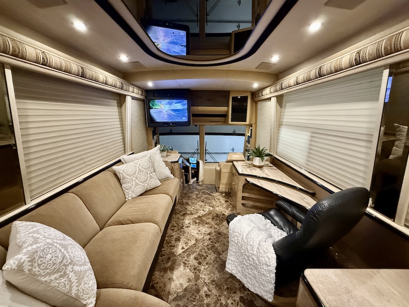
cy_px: 154
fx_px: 165
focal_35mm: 14
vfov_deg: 85.7
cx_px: 204
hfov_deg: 102.1
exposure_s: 1/51
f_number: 2.2
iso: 1000
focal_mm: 2.22
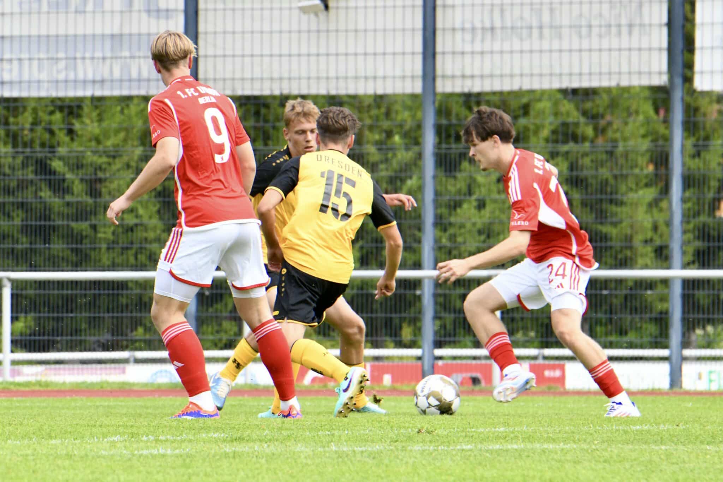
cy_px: 241
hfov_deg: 5.3
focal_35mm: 390
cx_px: 362
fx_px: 7831
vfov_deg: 3.5
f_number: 11
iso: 4000
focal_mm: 390
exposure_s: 1/1600
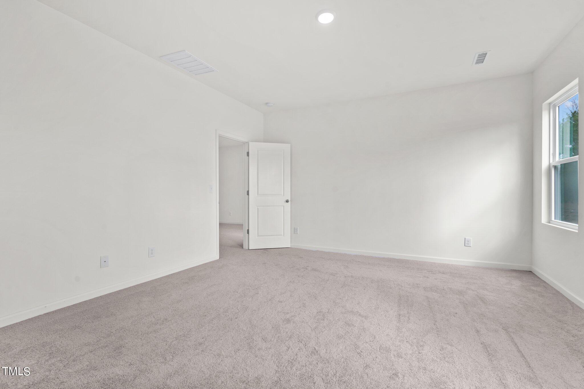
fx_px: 260
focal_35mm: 16
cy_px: 194
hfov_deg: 96.7
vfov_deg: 73.7
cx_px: 292
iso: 400
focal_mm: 16
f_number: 8
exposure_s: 1/3
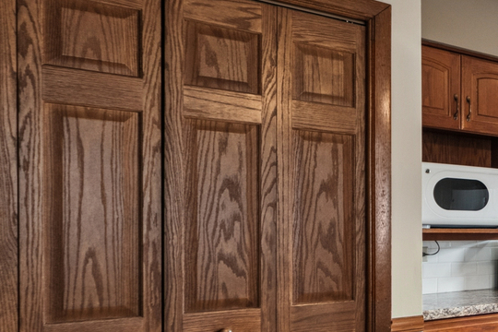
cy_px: 237
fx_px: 622
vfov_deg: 29.5
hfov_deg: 28.9
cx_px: 734
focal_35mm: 45
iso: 250
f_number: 8
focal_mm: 10
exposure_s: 1/40
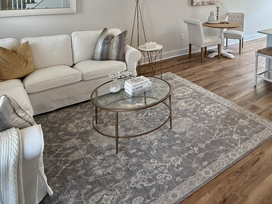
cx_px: 181
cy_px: 43
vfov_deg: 48.6
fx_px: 212
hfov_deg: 63.7
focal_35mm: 27
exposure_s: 1/120
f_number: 2.2
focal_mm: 2.22
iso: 125
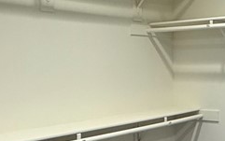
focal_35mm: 63
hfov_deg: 29.1
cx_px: 252
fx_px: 387
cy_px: 60
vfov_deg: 20.7
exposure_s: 1/60
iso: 200
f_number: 2.2
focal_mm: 2.22
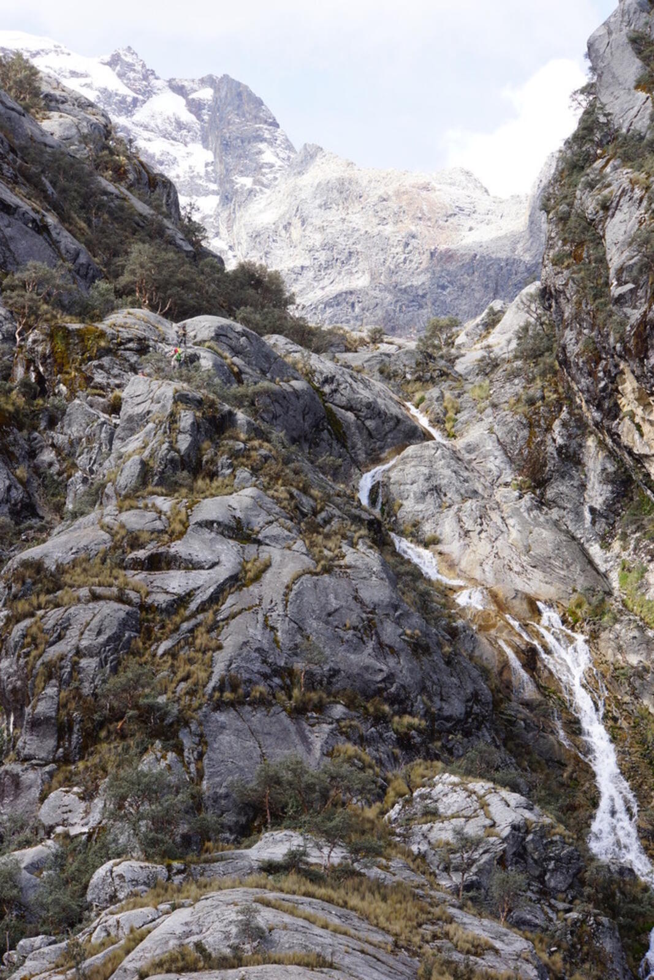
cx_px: 327
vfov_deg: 21.0
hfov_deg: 14.1
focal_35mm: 97
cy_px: 490
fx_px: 2642
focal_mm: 65
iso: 400
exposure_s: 1/200
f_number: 9
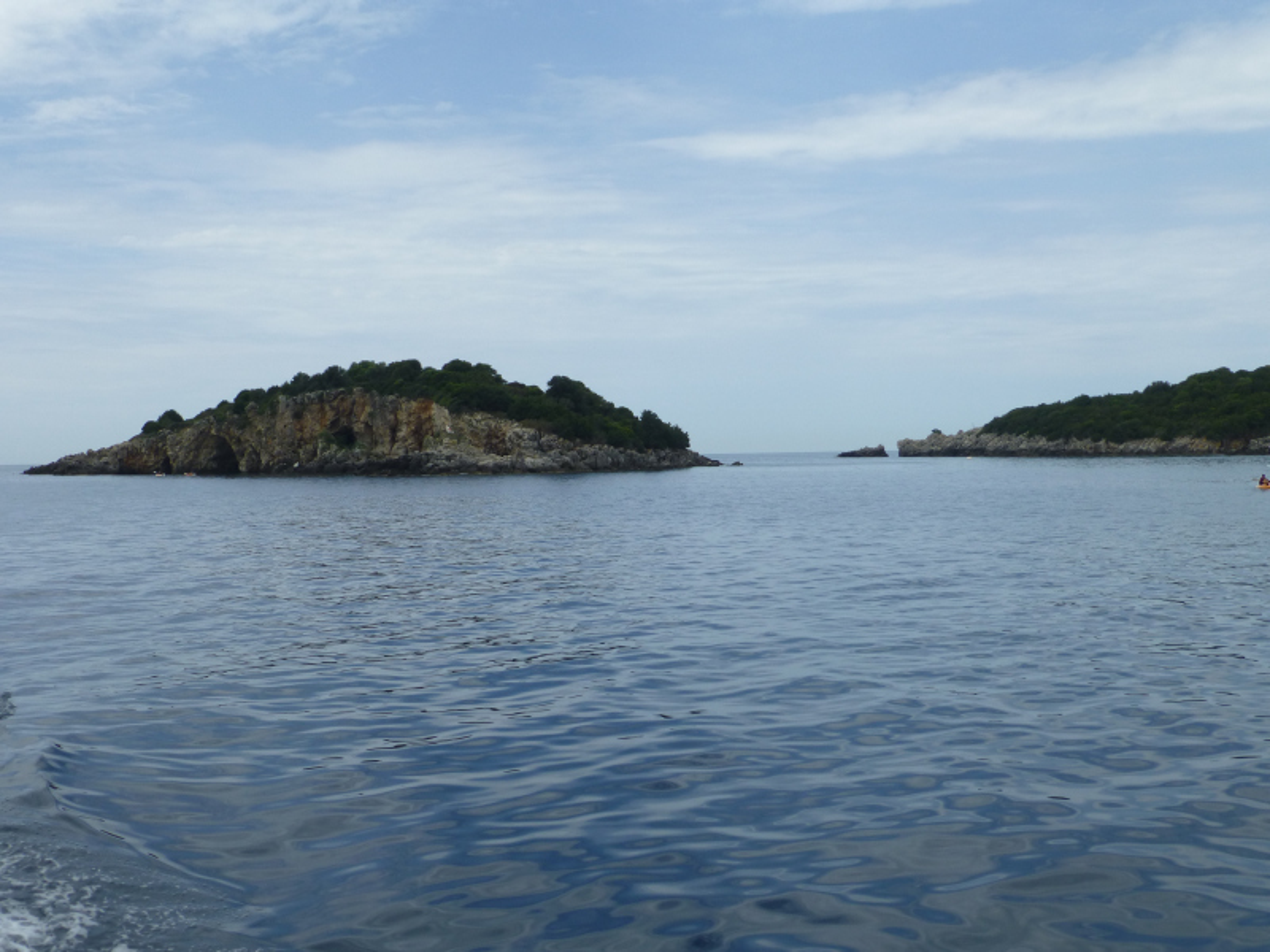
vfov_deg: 36.0
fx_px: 1468
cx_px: 635
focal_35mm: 40
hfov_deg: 46.8
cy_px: 476
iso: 100
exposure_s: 1/1300
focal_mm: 6.9
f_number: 3.9
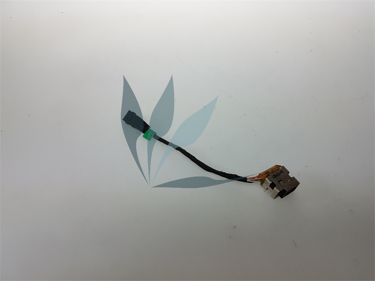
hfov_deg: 67.3
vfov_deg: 53.1
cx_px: 188
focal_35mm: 26
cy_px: 140
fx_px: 282
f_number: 1.7
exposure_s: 1/141
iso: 40
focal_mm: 4.2
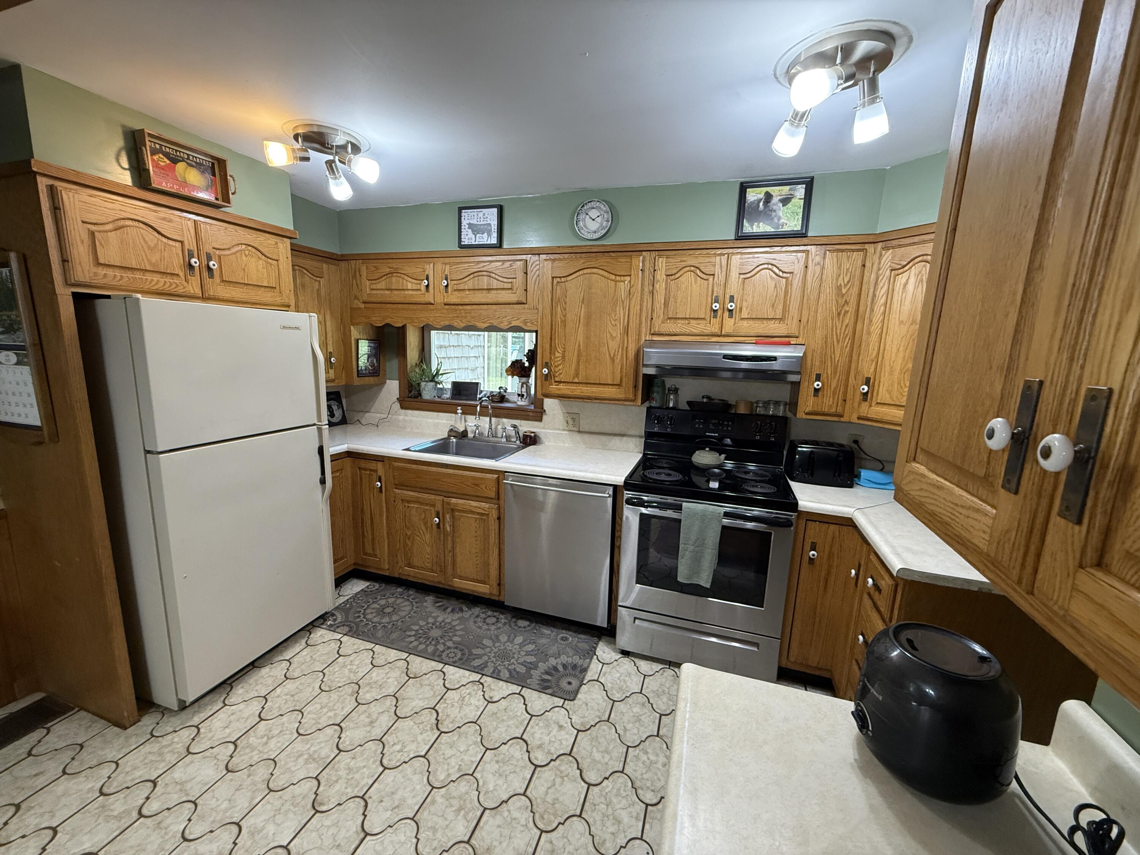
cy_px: 428
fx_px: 461
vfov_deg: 85.7
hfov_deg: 102.1
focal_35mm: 14
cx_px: 570
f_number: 2.2
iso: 320
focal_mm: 2.22
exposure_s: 1/120
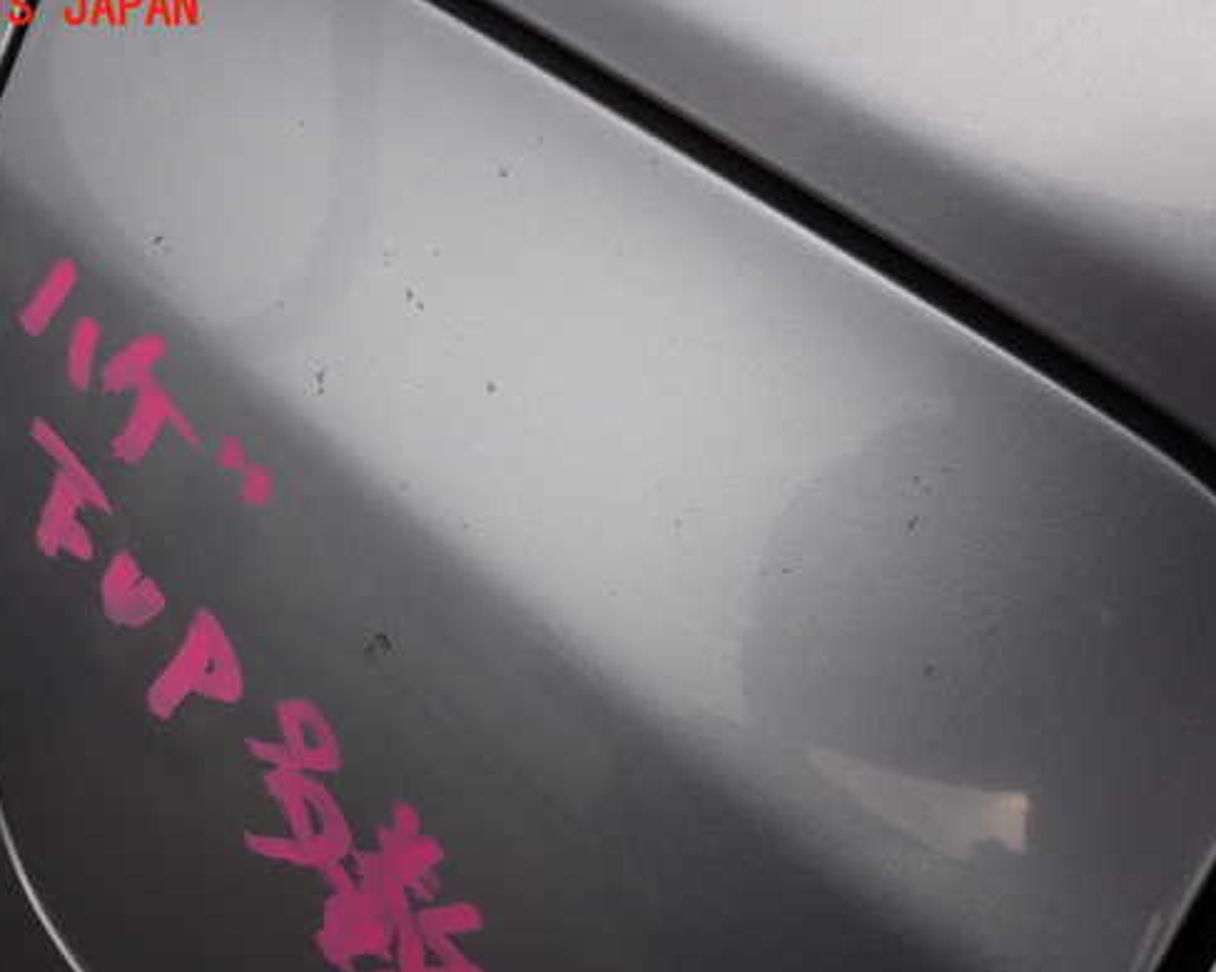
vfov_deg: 41.1
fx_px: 1295
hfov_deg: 50.0
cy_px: 538
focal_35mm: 36
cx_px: 493
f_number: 3.2
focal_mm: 5.4
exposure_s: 1/800
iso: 100
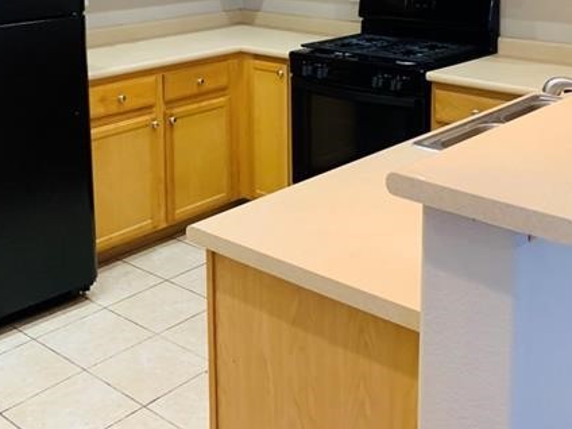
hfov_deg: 38.9
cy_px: 36
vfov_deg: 28.4
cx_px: 285
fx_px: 810
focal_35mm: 49
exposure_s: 1/60
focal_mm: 4.25
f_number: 1.8
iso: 200
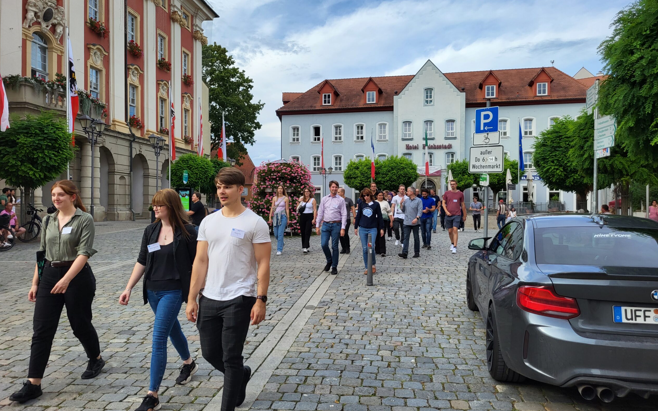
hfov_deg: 66.5
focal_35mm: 28
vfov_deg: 44.5
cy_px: 201
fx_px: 502
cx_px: 329
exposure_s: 1/1081
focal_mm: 5.4
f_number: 1.8
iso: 40
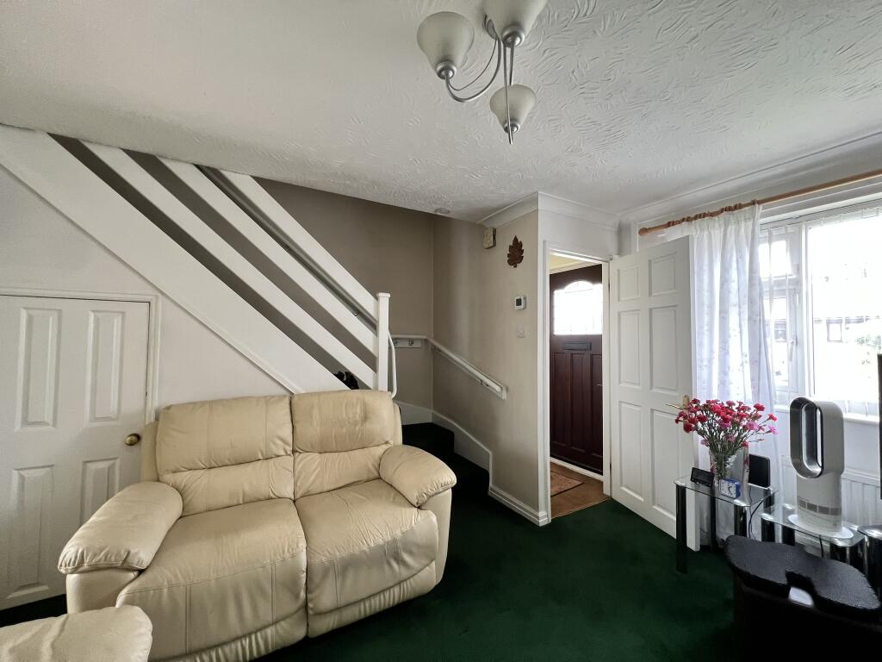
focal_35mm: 13
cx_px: 441
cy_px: 331
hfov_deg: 106.2
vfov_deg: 89.9
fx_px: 331
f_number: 1.8
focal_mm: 1.57
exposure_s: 1/87
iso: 250
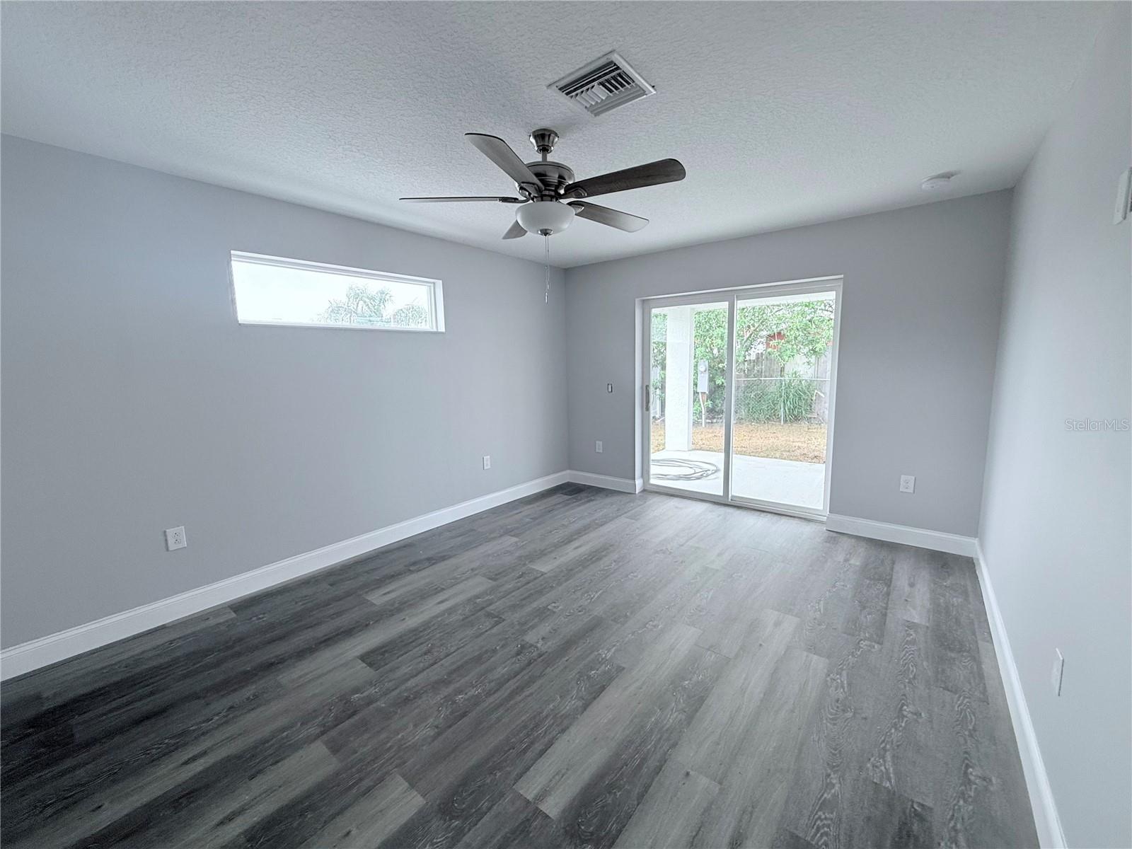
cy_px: 424
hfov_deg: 102.1
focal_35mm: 14
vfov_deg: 85.7
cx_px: 566
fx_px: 458
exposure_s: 1/156
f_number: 2.2
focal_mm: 2.22
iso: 50
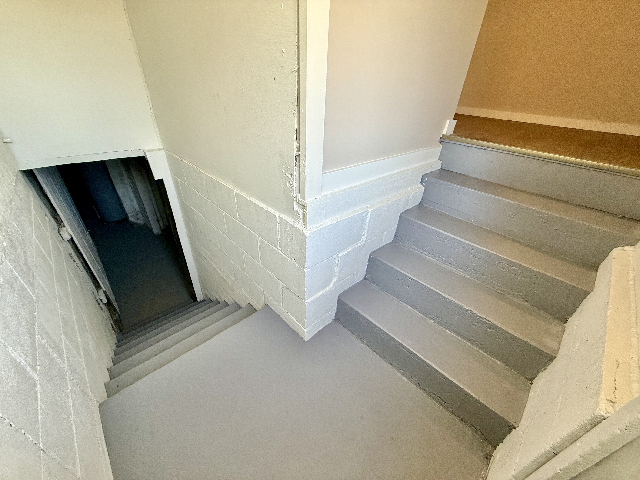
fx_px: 259
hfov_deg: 102.1
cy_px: 240
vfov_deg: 85.7
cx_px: 320
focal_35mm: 14
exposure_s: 1/120
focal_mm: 2.22
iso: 200
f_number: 2.2
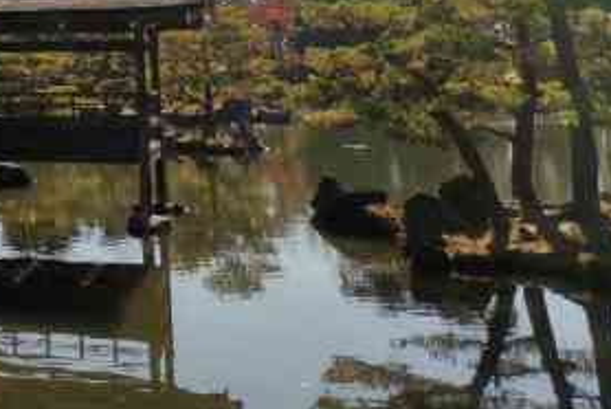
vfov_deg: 18.4
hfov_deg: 26.6
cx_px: -108
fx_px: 1155
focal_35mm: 68
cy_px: -155
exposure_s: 1/3333
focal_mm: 4.75
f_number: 1.8
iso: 50
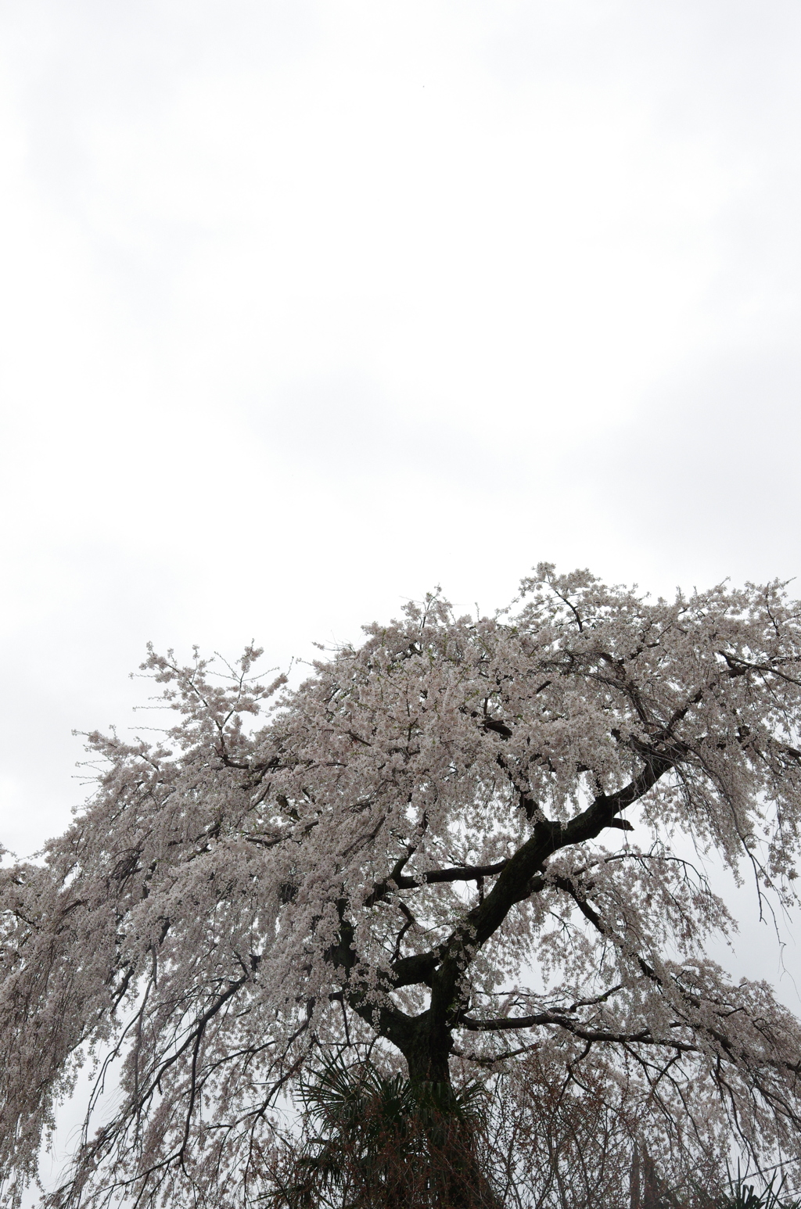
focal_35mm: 60
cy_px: 604
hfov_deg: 22.5
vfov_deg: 33.5
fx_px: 2011
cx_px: 400
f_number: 11
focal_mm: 40
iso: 1000
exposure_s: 1/1000
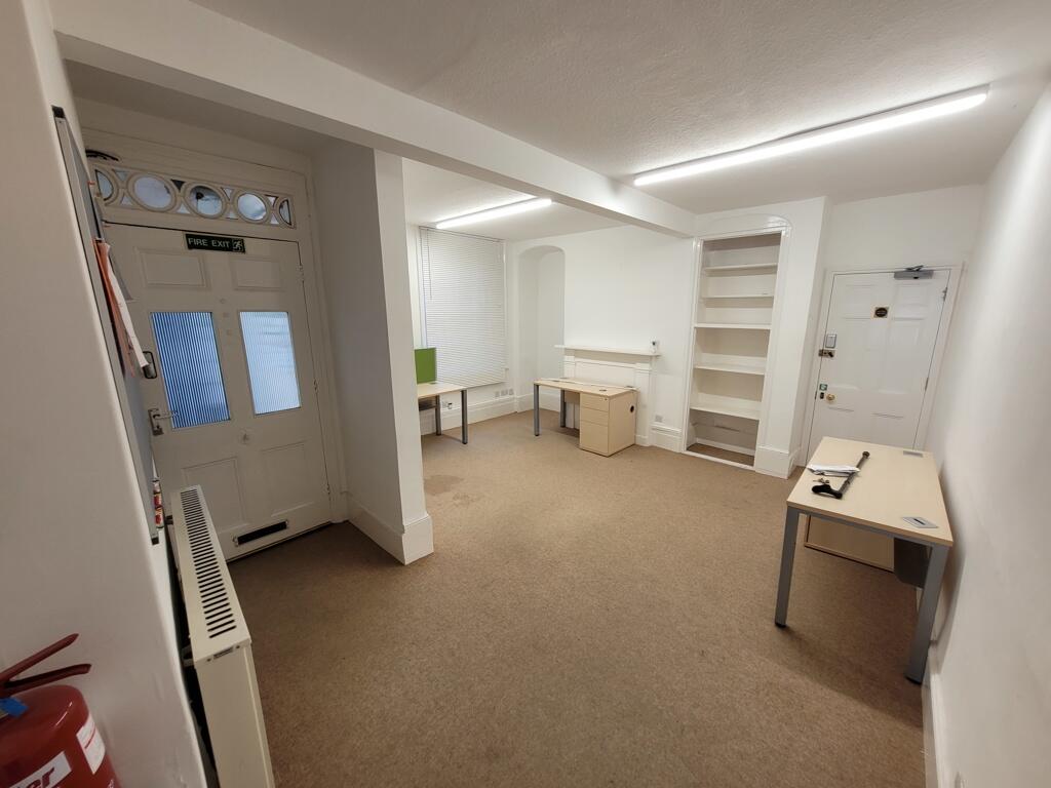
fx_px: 395
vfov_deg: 89.9
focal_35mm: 13
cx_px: 526
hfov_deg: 106.2
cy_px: 394
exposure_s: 1/50
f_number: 2.2
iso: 50
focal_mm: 1.74
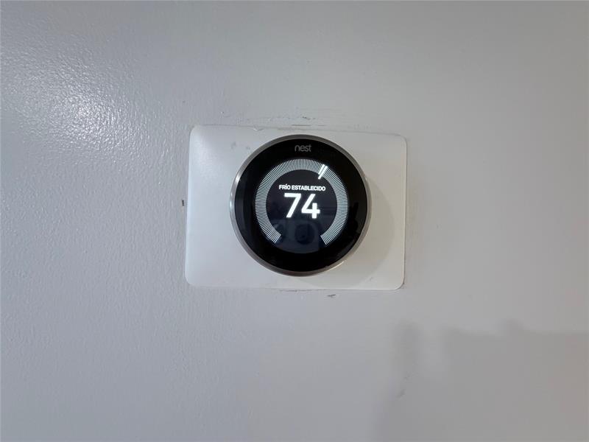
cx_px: 294
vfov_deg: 85.7
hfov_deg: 102.1
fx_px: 238
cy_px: 221
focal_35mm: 14
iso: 400
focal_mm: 2.22
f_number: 2.2
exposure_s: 1/60
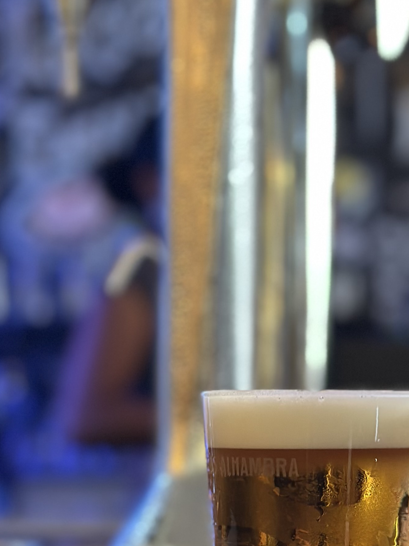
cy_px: 325
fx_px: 1717
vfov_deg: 18.0
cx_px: 438
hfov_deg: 13.3
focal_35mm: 109
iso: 320
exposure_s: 1/50
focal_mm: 6.86
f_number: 1.78
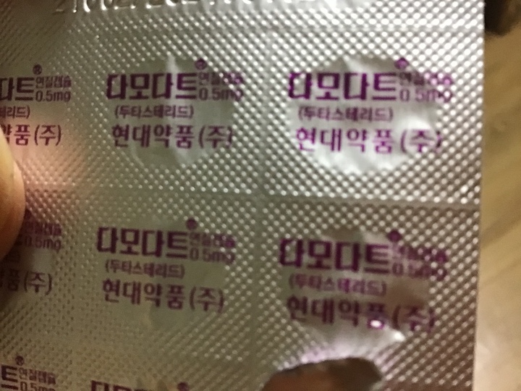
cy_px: 196
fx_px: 467
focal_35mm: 31
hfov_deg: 58.4
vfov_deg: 45.4
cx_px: 260
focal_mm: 3.3
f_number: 2.4
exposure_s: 1/30
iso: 200
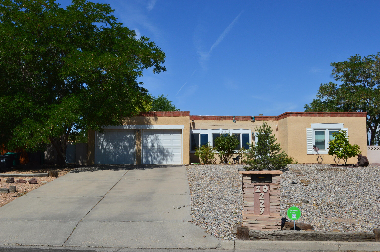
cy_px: 126
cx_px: 190
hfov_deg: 49.6
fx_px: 411
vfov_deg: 34.1
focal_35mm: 39
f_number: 11
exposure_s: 1/500
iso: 250
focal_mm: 26
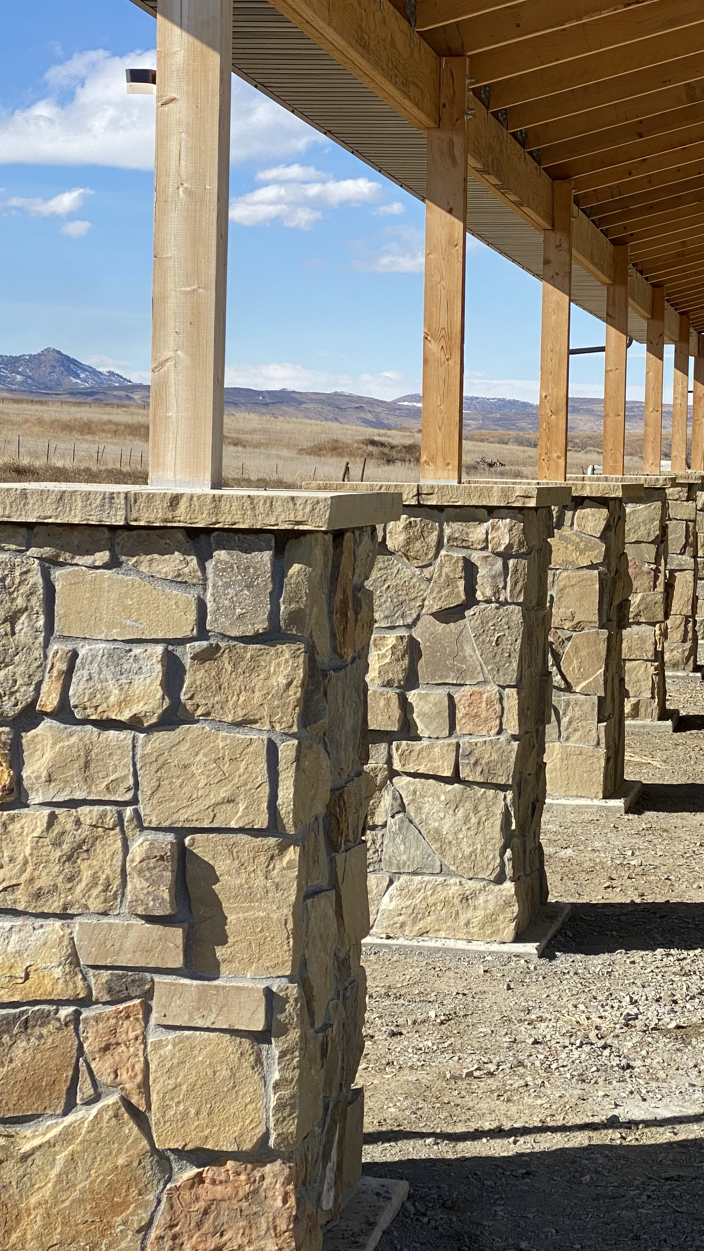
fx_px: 2489
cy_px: 612
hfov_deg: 16.1
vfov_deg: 28.2
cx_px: 448
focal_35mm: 75
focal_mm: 6
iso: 20
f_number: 2
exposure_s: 1/1410
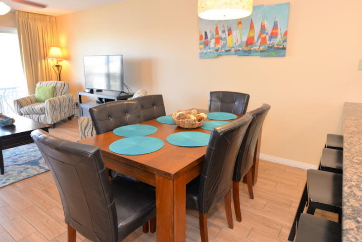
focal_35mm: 22
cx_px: 181
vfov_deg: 57.3
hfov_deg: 78.6
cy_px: 121
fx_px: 221
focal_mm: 22
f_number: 4
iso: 800
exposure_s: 1/60
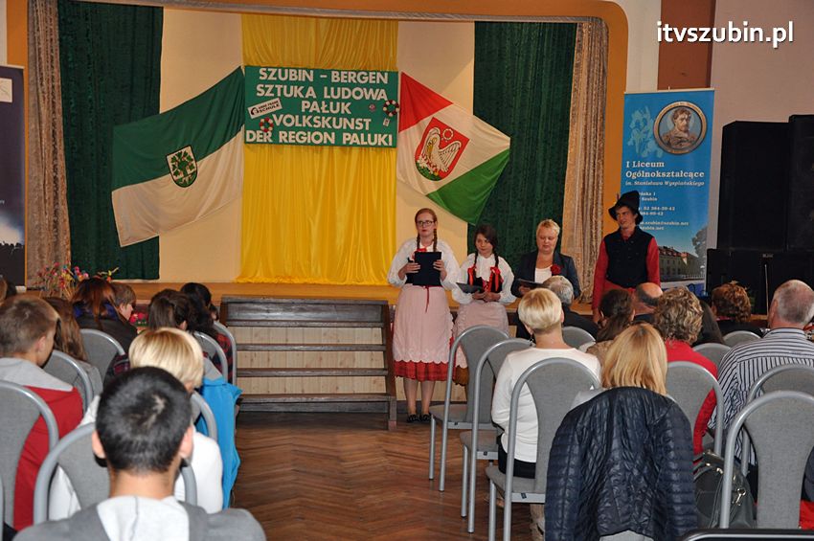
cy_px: 270
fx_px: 1288
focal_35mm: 57
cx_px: 407
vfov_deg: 23.7
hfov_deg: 35.1
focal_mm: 38
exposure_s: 1/60
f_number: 4.5
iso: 1000
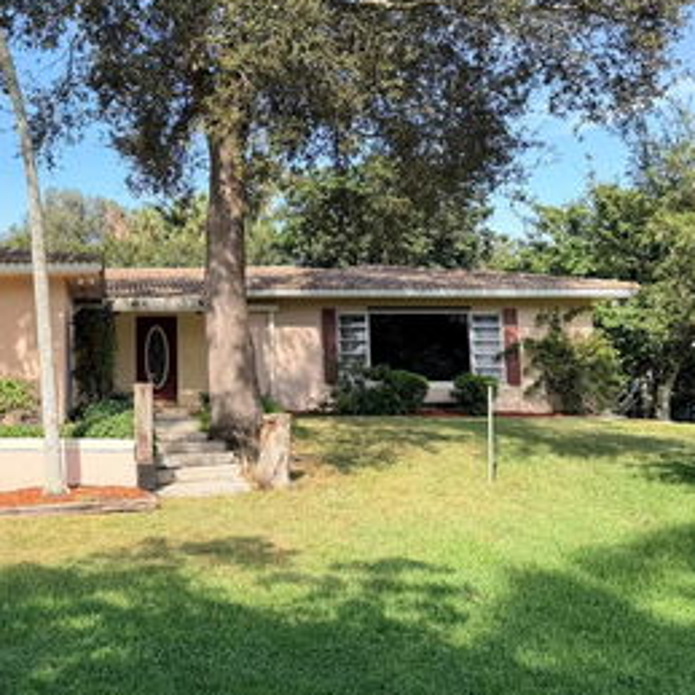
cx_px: 123
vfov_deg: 39.8
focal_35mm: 42
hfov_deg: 38.3
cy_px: 263
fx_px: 954
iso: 100
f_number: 1.78
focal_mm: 6.76
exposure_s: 1/1230
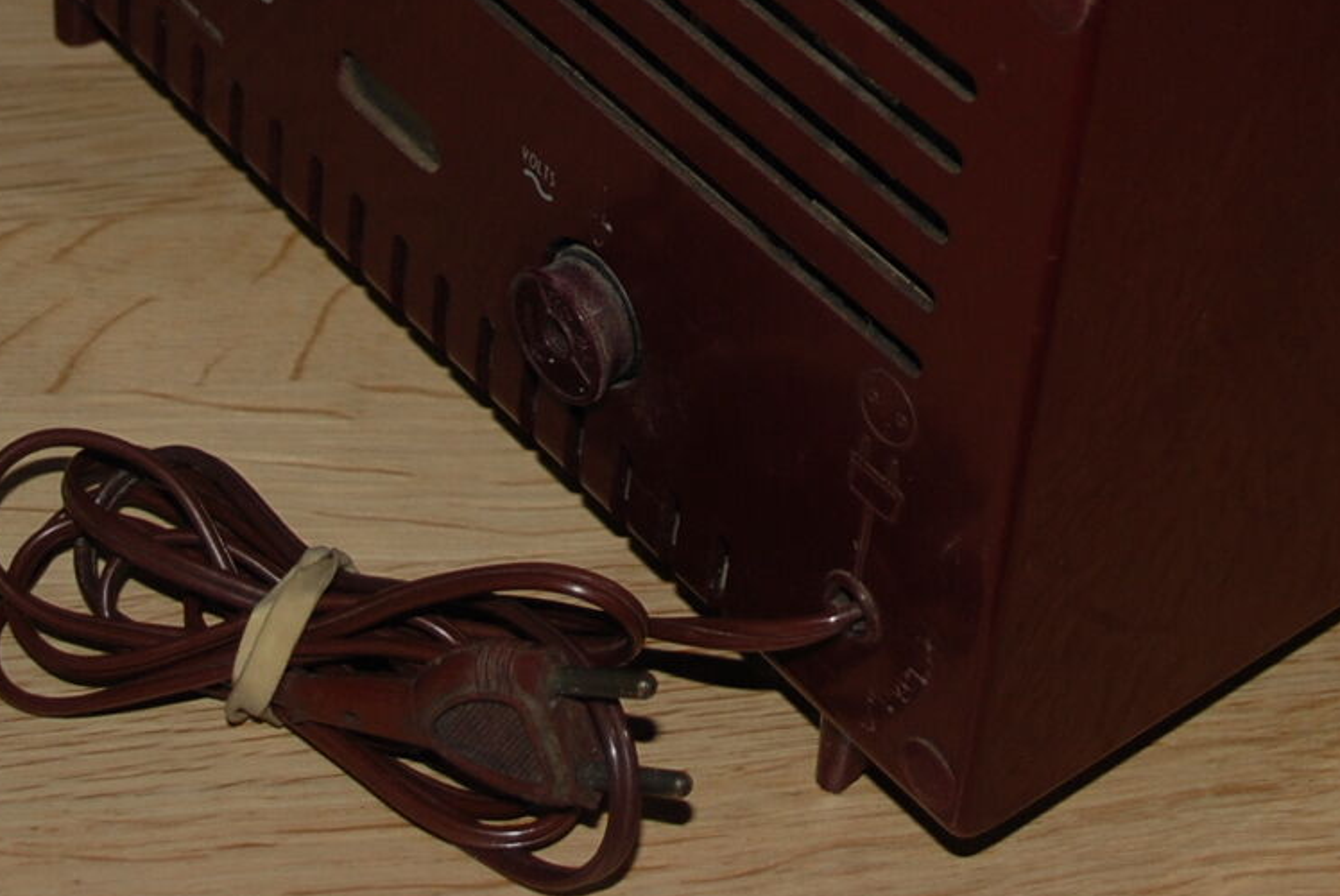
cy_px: -210
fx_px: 3762
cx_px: 991
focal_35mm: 101
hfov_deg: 20.1
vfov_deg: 13.2
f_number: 4.2
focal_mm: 26
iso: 200
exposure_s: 1/60
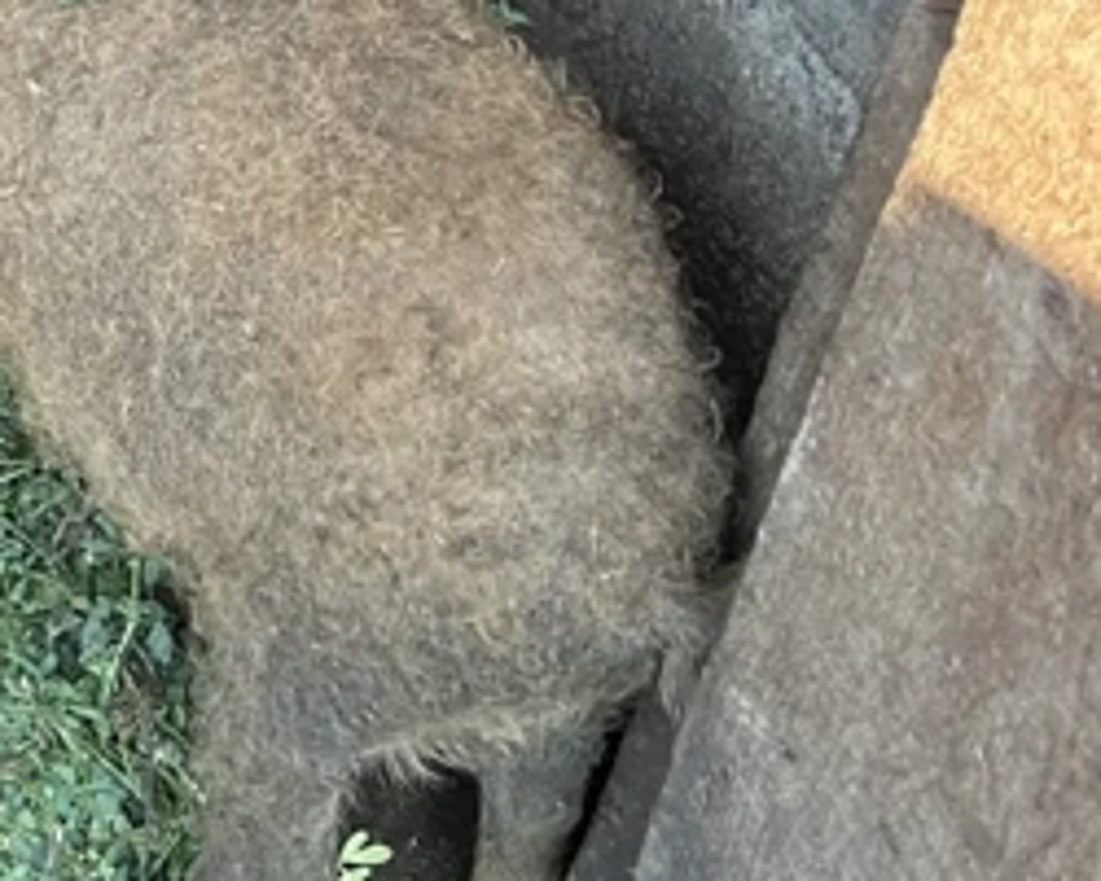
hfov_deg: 17.1
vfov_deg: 14.7
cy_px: -215
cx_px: -579
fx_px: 3292
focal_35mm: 101
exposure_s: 1/121
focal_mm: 5.7
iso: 125
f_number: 1.5
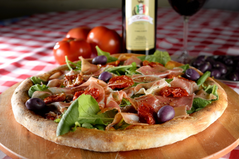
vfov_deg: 22.6
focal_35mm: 60
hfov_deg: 33.4
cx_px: 120
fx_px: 398
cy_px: 80
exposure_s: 1/90
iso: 100
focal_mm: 60
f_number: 4.8
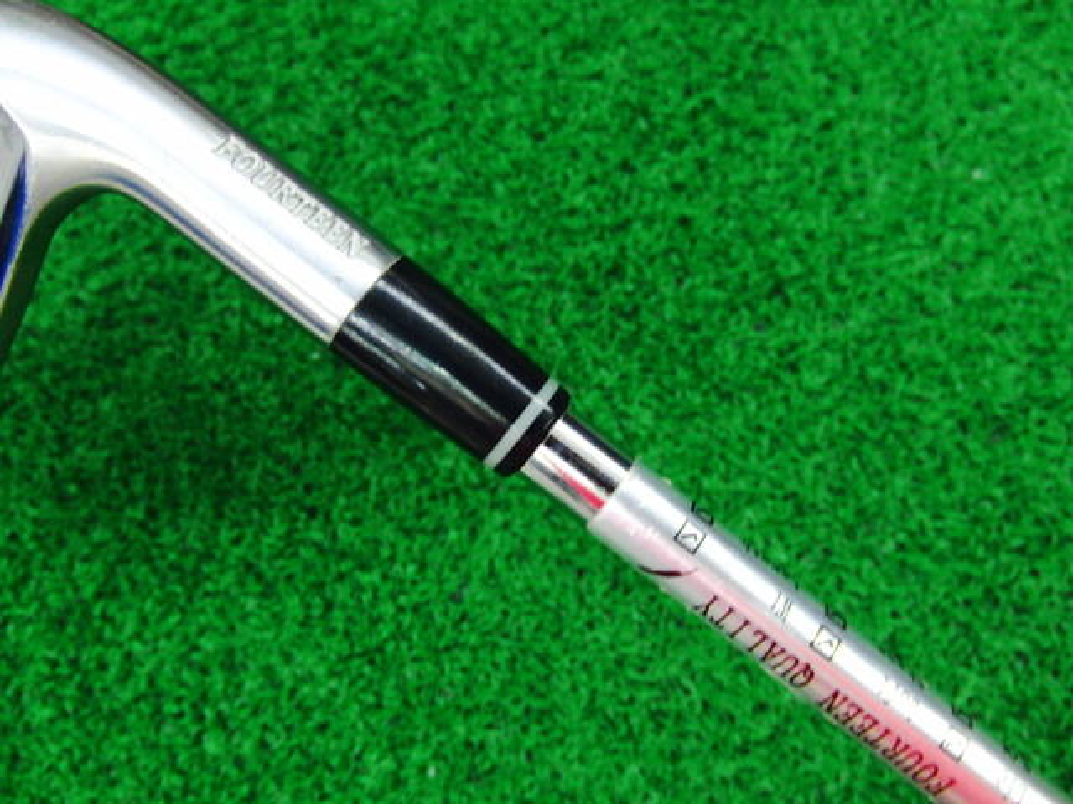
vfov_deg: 38.7
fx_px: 1147
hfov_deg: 50.1
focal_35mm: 37
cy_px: 402
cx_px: 536
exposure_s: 1/40
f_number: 3.6
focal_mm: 6.42
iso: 400
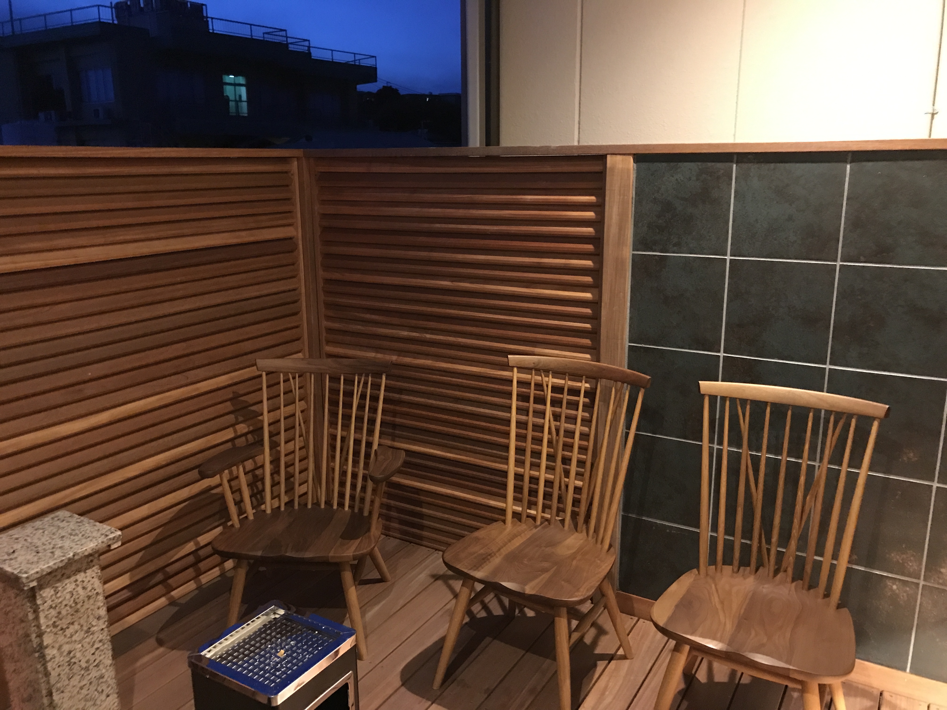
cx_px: 474
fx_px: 766
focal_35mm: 28
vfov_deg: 49.7
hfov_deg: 63.4
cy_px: 355
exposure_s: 1/4
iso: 100
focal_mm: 3.99
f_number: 1.8
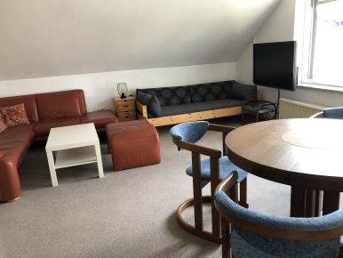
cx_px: 170
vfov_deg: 48.3
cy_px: 131
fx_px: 288
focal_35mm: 29
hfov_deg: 61.6
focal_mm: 3.99
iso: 40
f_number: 1.8
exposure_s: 1/30
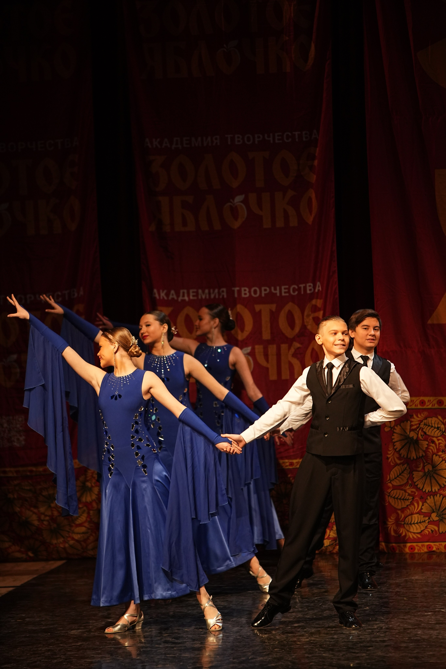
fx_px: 3438
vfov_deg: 11.1
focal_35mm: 185
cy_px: 334
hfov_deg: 7.4
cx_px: 223
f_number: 2.8
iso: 2000
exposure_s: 1/400
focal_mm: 185
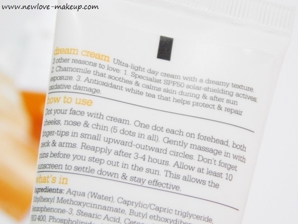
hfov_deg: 20.9
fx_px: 809
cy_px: 112
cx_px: 149
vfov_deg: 15.7
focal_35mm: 94
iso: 640
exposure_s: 1/15
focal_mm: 16.6
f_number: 4.4
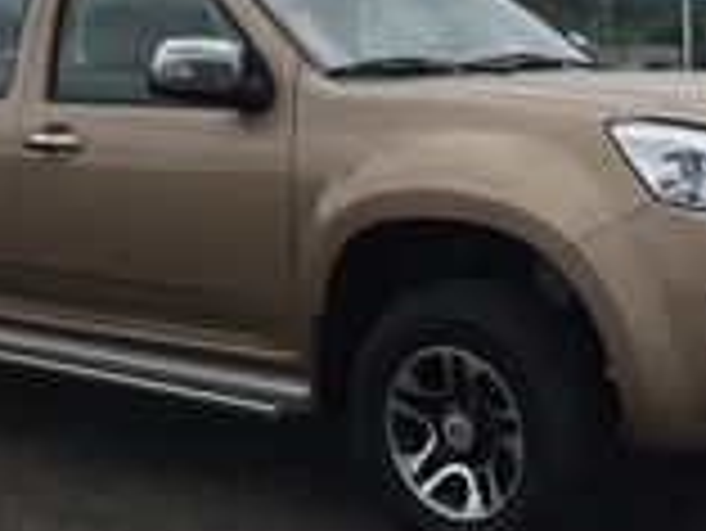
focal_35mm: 70
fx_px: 1429
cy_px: 164
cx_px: 337
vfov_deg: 20.9
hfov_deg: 27.8
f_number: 2.2
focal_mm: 4.15
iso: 32
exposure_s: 1/2639
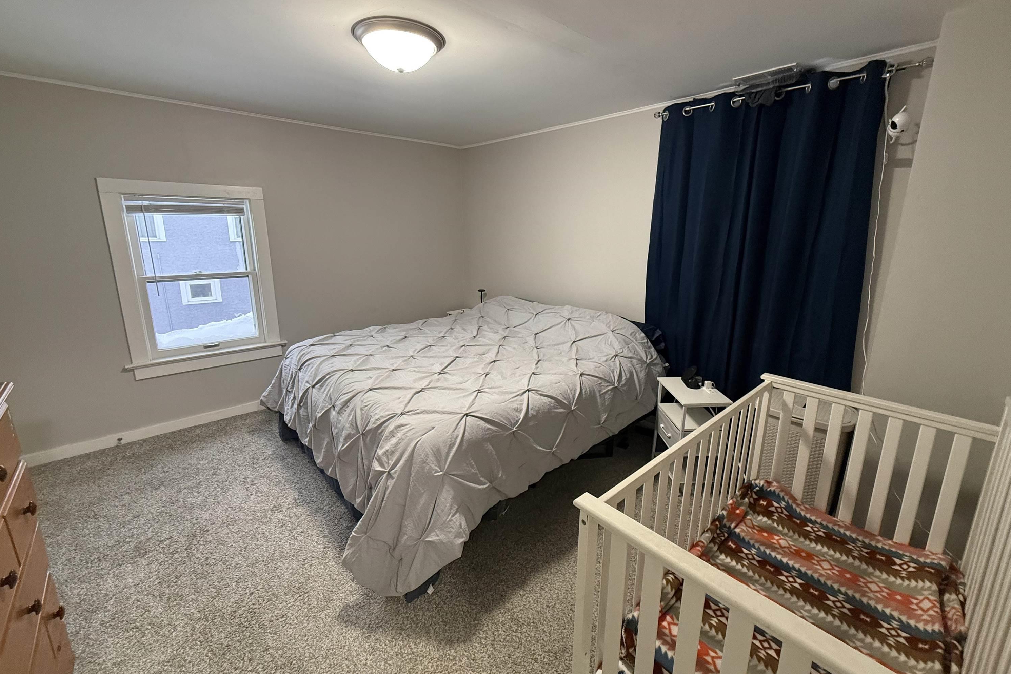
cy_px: 319
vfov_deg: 77.3
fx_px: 421
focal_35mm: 15
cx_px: 514
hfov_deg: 100.4
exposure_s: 1/60
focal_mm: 2.22
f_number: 2.2
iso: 320
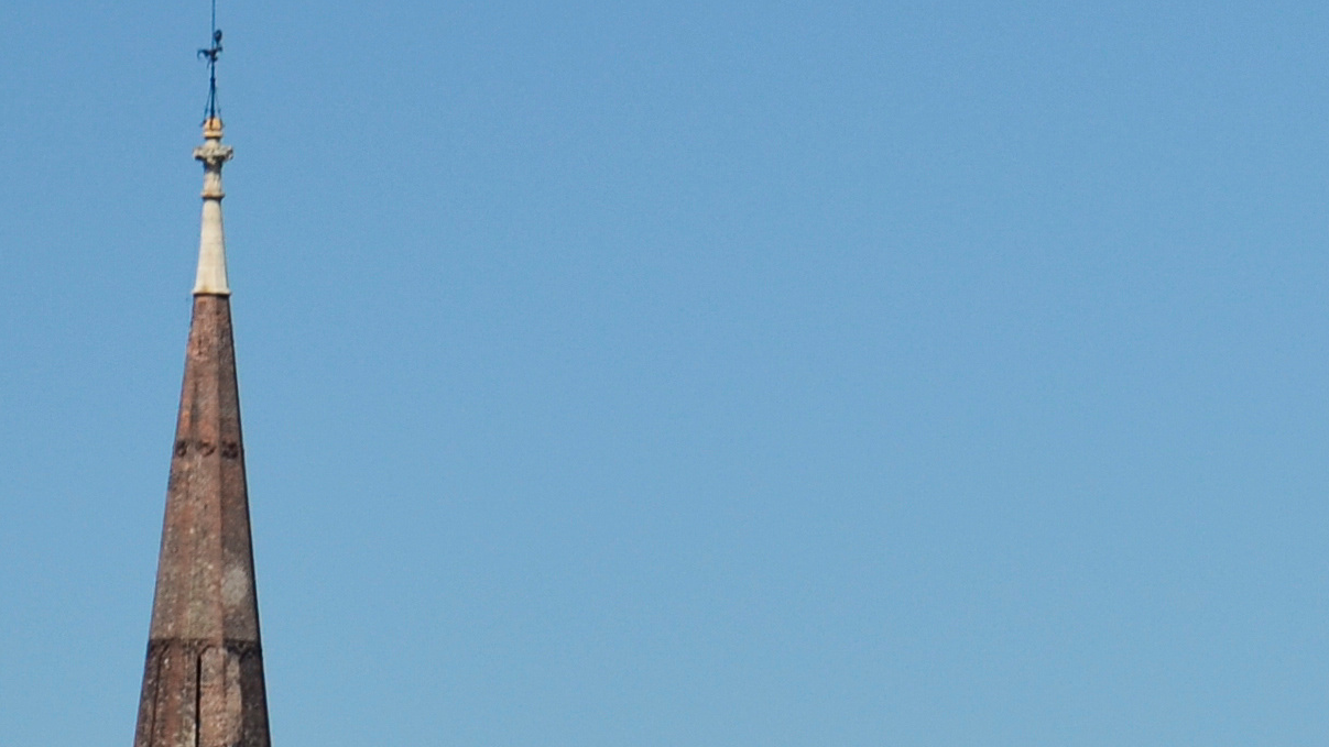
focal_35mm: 576
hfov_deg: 3.7
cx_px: 1513
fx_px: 20299
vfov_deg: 2.1
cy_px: 1469
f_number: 8
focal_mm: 90
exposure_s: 1/400
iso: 320
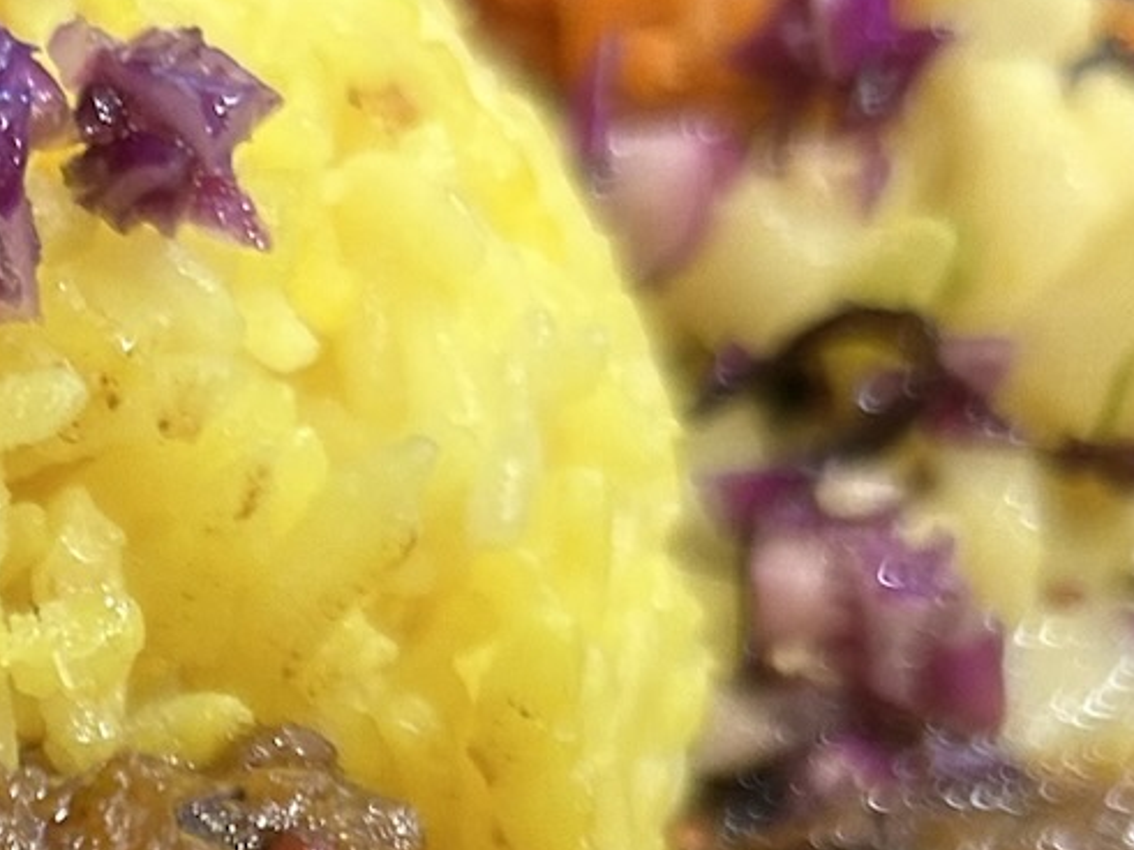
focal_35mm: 106
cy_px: 1236
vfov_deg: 13.3
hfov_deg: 17.5
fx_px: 3472
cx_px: -303
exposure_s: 1/50
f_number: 1.5
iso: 250
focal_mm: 5.7
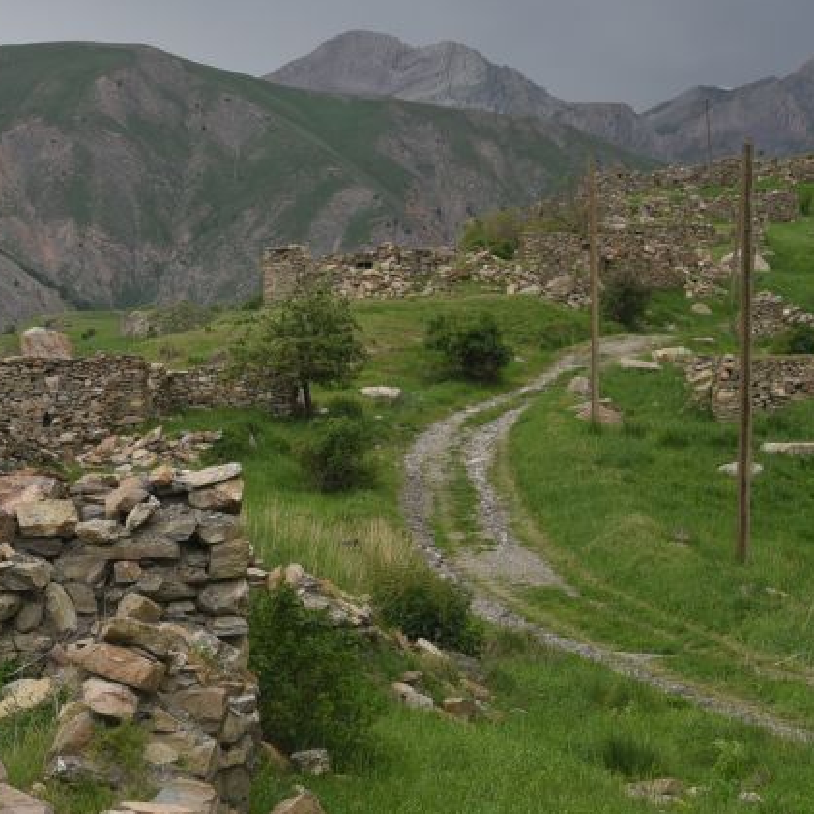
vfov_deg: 16.5
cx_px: 269
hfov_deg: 16.5
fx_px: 2793
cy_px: 612
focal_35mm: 105
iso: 400
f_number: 7.1
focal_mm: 40
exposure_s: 1/125
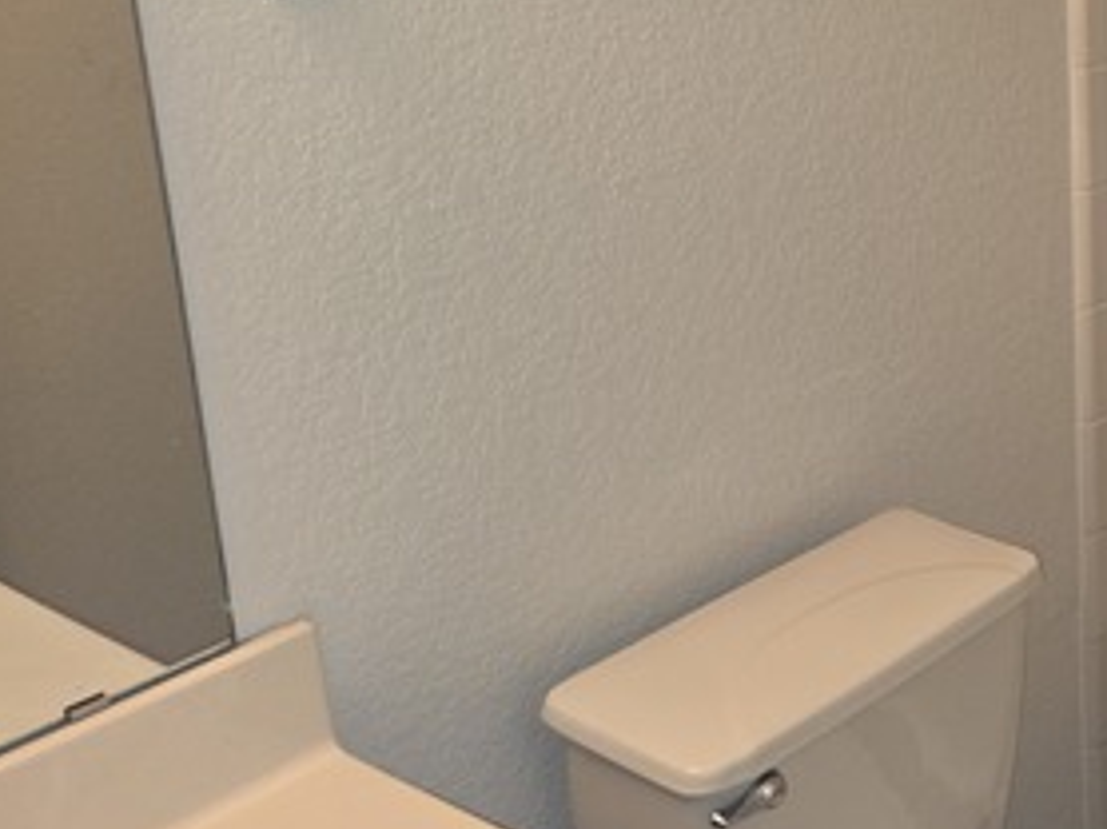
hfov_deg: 32.3
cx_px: 1187
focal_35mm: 53
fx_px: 1693
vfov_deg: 26.8
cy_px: 139
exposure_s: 1/40
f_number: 1.8
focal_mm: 5.4
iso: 100
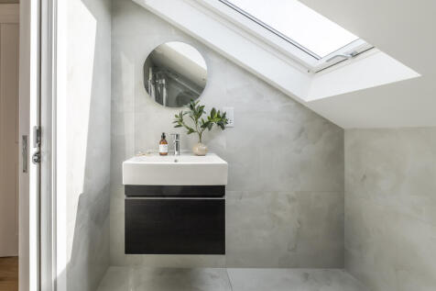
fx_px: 182
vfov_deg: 77.3
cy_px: 146
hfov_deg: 100.4
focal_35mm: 15
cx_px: 218
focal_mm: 10
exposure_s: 1/125
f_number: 8
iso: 250
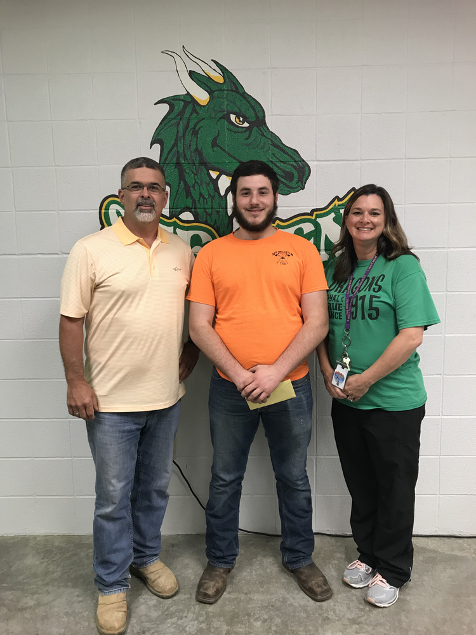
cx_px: 238
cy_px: 318
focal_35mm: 28
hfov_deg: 49.7
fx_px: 513
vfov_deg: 63.4
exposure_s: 1/24
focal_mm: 3.99
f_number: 1.8
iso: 40
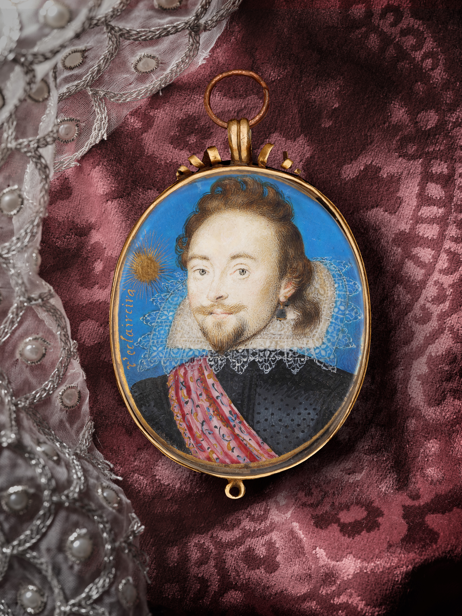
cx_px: 231
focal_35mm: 95
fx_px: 1690
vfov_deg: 20.7
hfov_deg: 15.6
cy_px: 308
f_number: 8
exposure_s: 1/125
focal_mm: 120
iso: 250
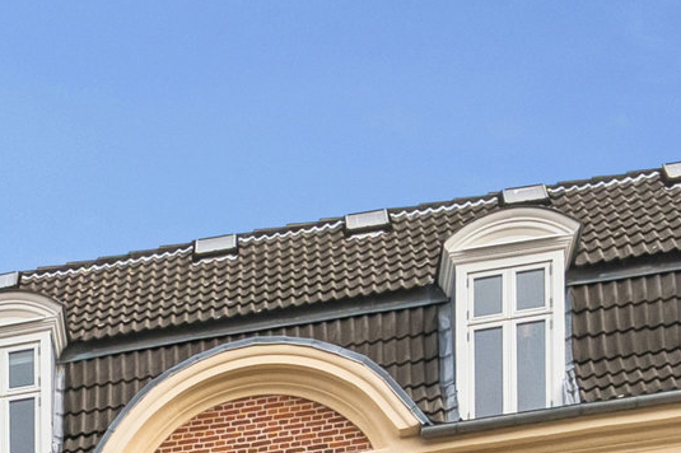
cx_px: -316
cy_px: 1154
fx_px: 2005
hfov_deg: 17.5
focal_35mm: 106
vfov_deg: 10.7
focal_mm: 12.6
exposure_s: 1/200
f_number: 6.3
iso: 100
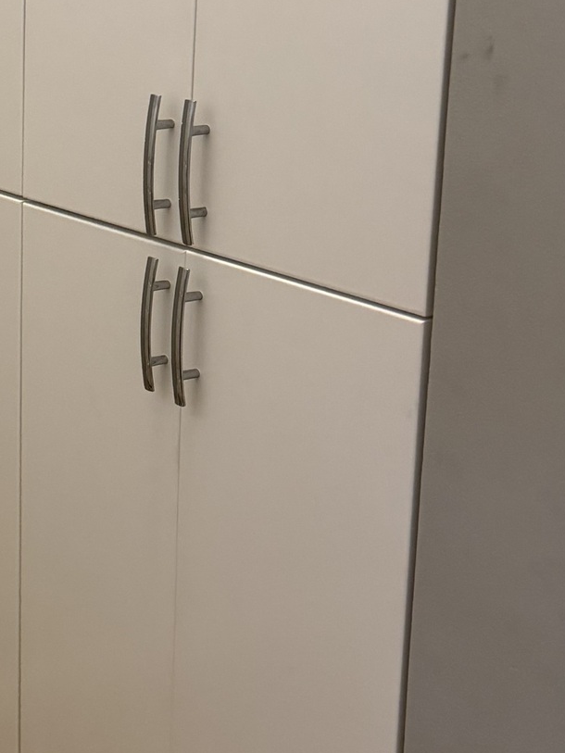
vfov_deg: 28.4
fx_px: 1479
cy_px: 270
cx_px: -104
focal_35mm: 68
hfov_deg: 20.3
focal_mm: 6.76
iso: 640
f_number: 1.78
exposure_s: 1/40
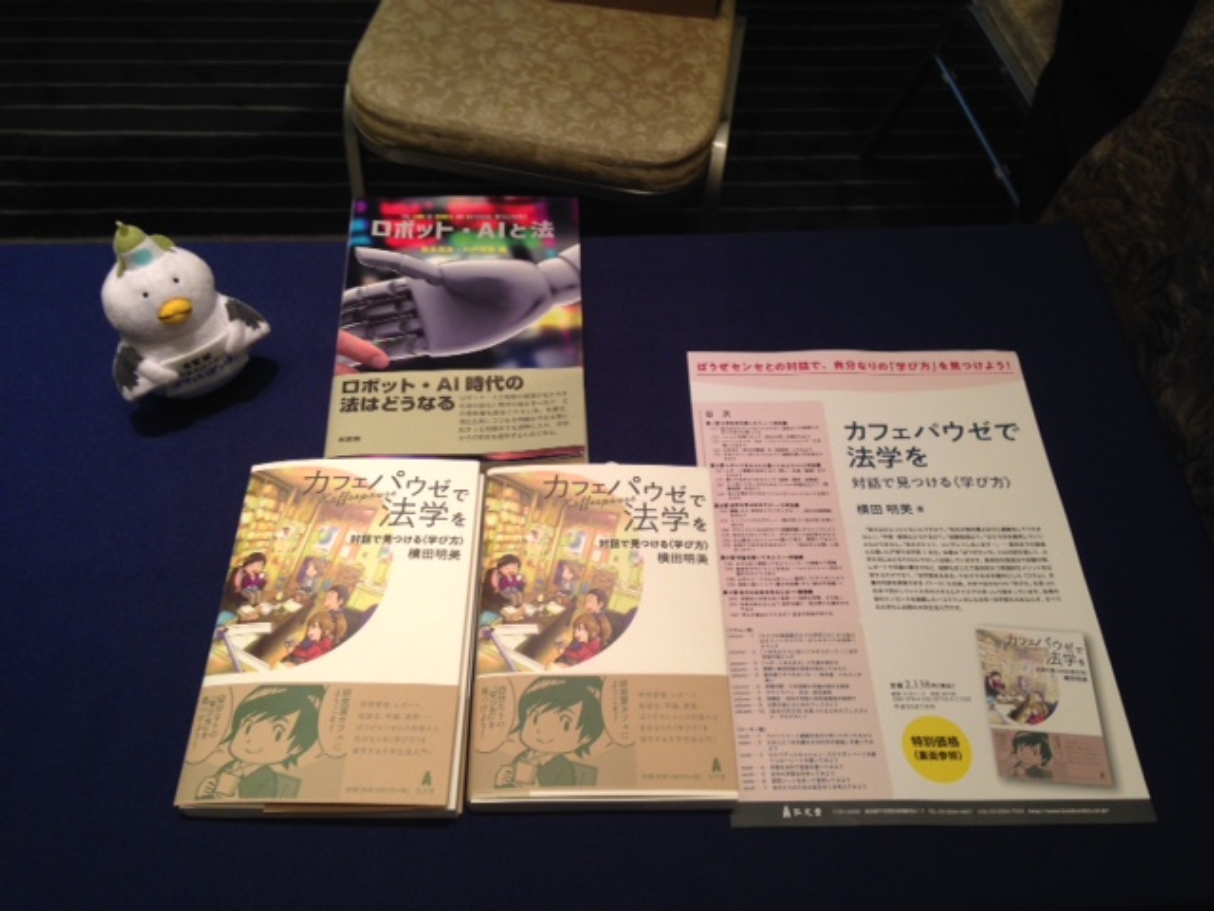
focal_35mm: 33
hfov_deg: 55.4
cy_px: 456
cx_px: 607
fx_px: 1157
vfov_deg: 42.9
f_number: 2.4
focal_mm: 4.12
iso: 64
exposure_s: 1/20
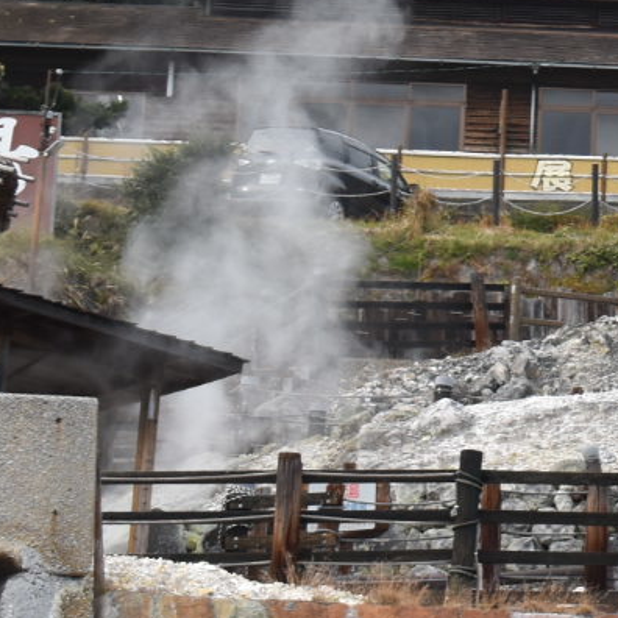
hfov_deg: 8.5
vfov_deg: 8.7
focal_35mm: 198
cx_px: 1153
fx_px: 3999
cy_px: -128
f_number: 8
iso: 200
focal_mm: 38
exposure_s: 1/250
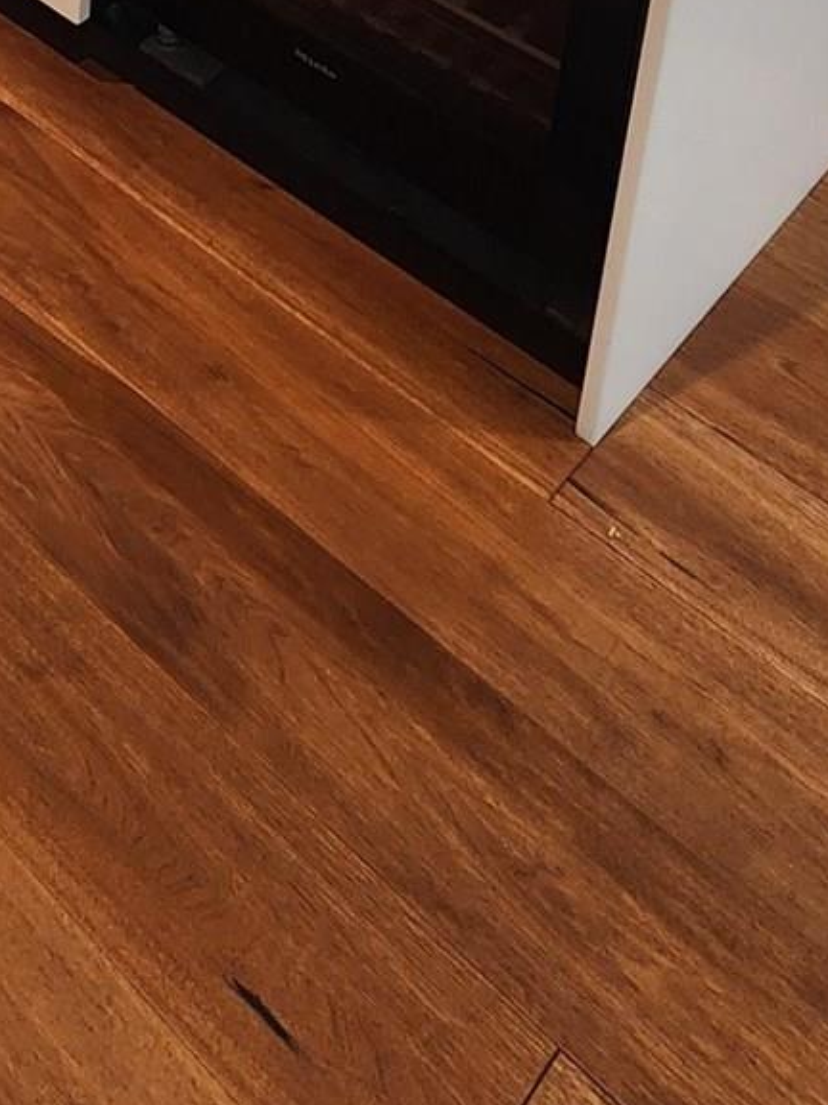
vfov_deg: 24.6
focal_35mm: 52
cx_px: -192
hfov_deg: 25.0
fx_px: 1658
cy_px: -698
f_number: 2.2
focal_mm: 2.2
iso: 125
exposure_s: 1/60
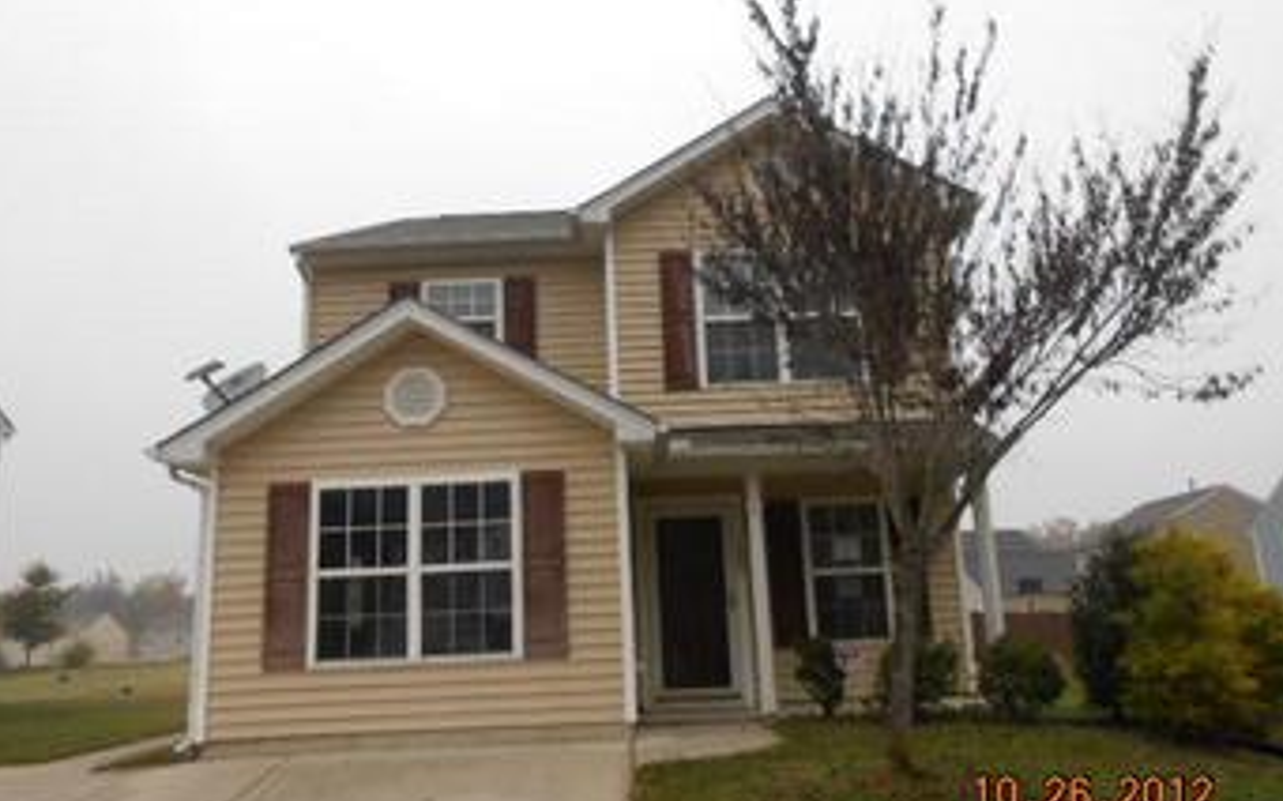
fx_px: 979
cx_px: 640
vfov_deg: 44.5
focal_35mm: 28
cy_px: 410
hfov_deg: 66.5
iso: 250
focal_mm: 4.6
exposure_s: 1/250
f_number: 3.5
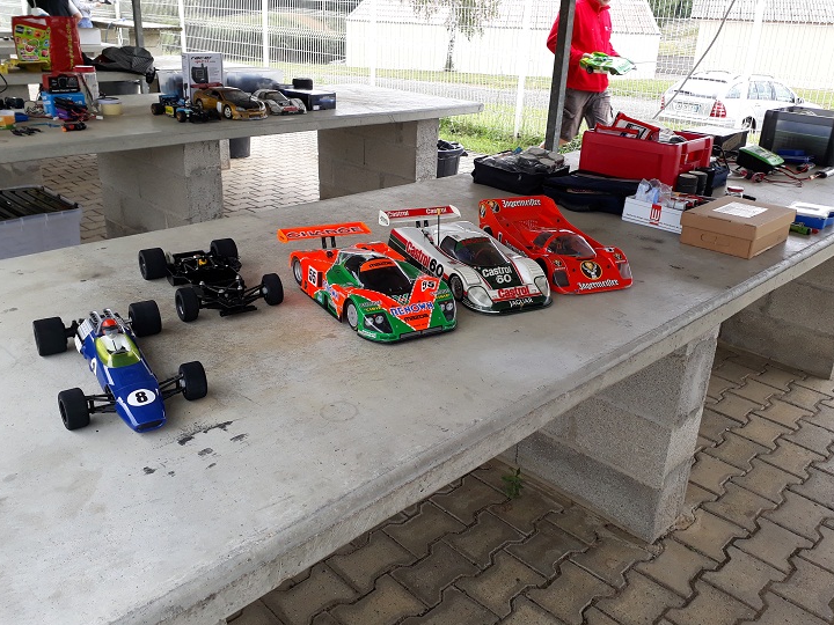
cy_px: 301
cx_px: 414
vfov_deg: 46.8
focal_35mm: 30
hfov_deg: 60.0
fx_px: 723
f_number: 1.9
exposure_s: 1/140
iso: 40
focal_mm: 3.6
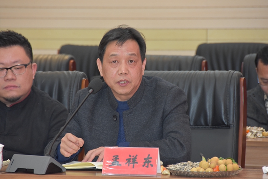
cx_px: 134
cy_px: 90
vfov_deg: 4.6
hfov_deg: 6.9
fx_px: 2233
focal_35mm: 300
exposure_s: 1/60
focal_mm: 200
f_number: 5.6
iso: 2000
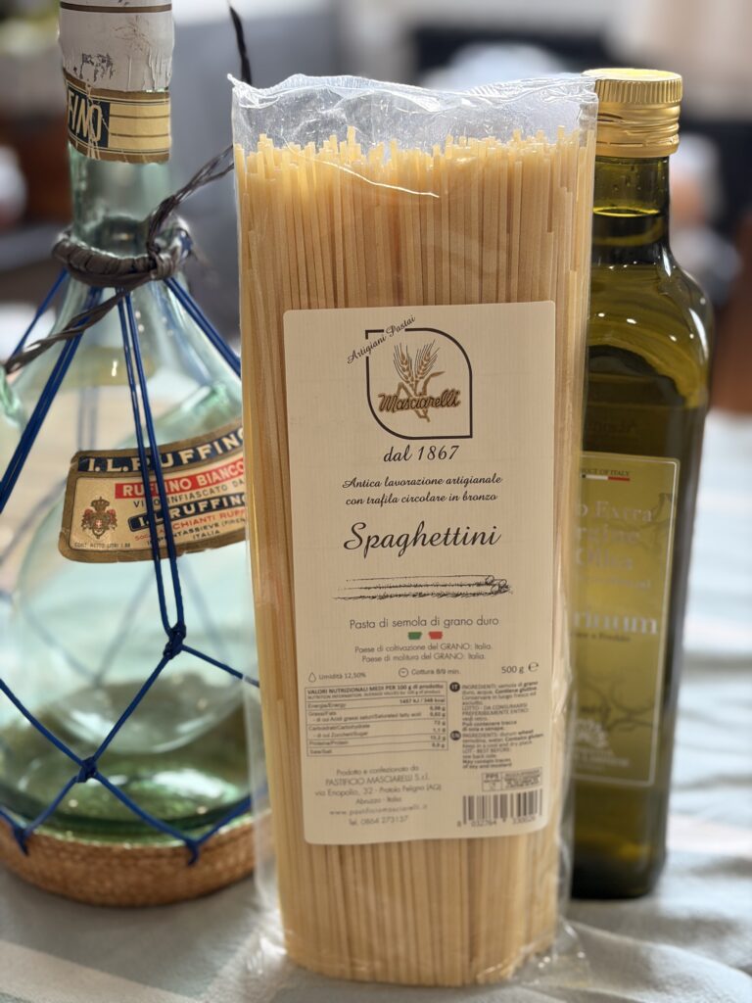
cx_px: 376
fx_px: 1506
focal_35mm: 52
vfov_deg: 36.8
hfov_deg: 28.0
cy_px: 502
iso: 80
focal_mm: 5.96
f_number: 1.6
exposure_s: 1/100
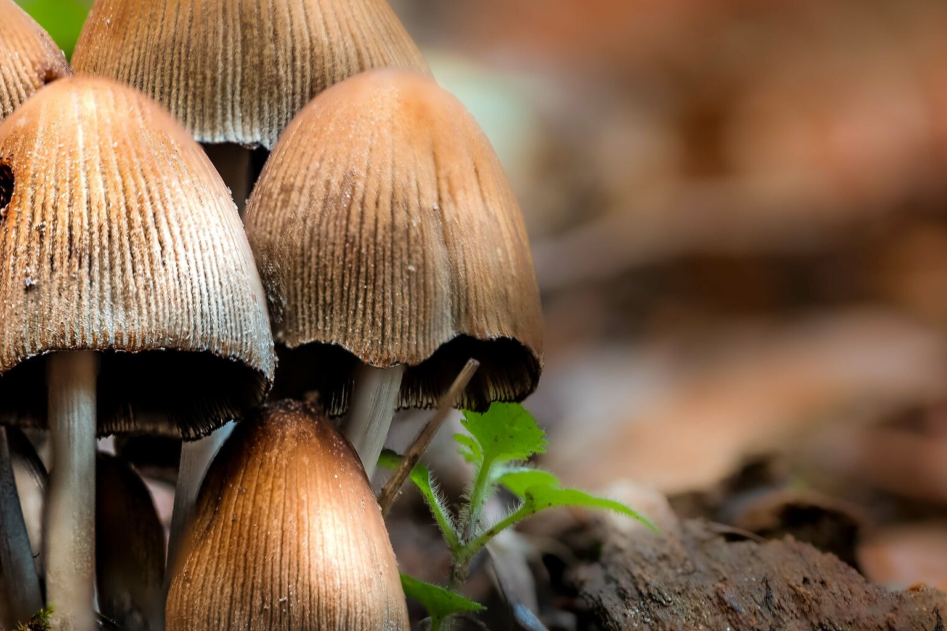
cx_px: 240
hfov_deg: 12.5
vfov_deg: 8.4
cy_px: 303
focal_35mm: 164
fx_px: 4313
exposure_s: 1/6
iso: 100
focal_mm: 105
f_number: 5
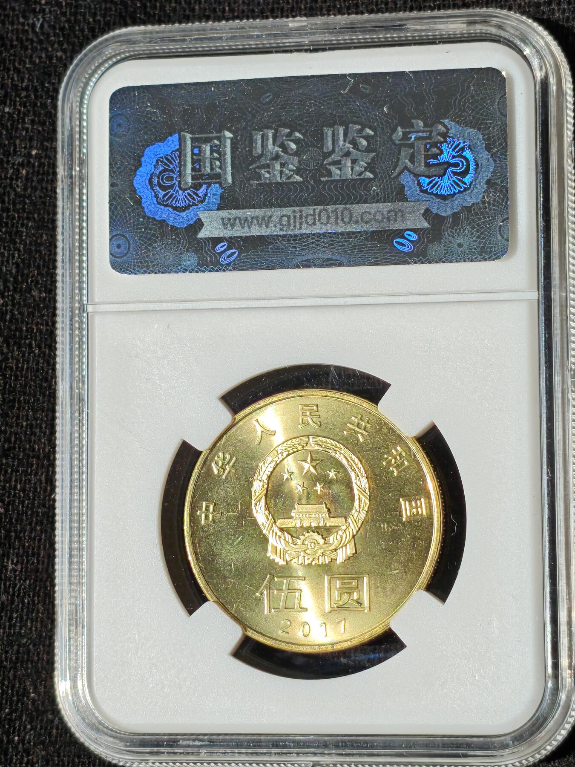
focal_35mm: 97
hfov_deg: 15.2
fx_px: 2148
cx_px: 288
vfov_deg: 20.2
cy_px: 384
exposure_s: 1/4435
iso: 50
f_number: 1.5
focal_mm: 4.94
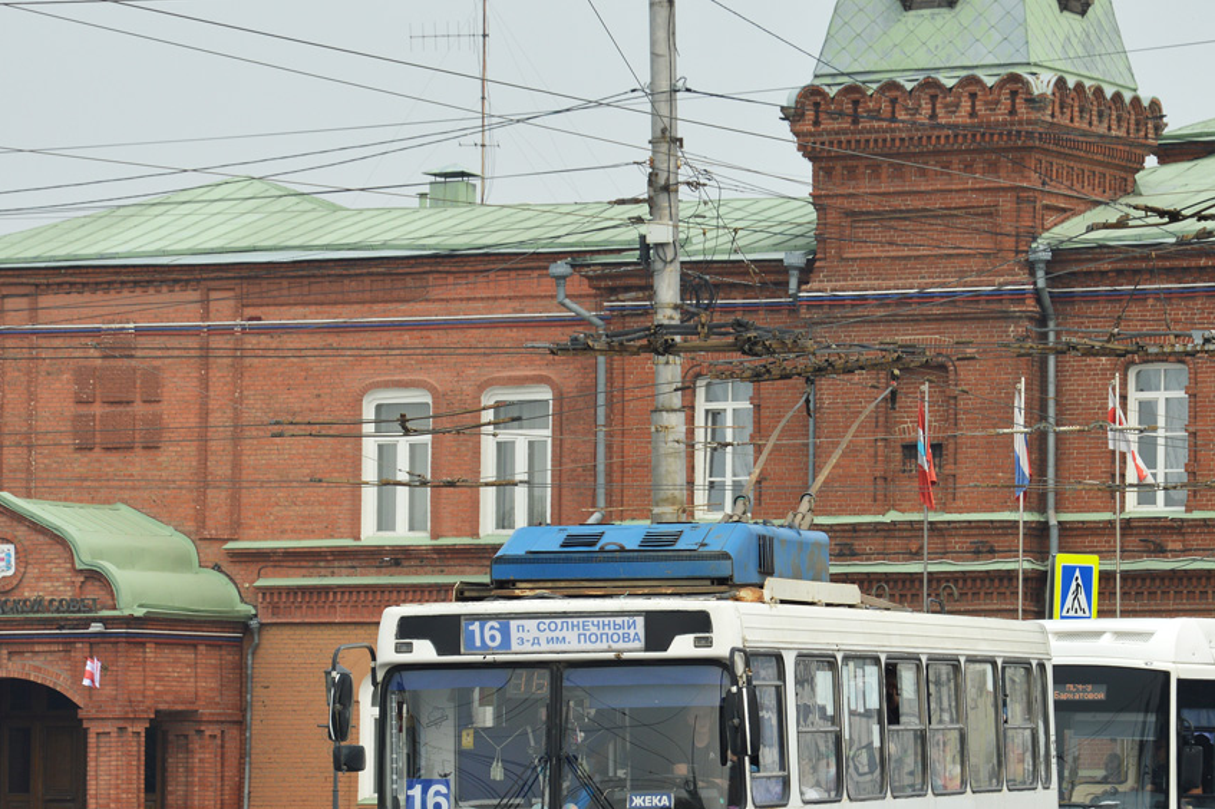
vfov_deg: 7.6
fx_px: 6096
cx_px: 722
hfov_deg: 11.4
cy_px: 562
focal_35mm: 181
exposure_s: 1/320
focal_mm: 85
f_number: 8
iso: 100
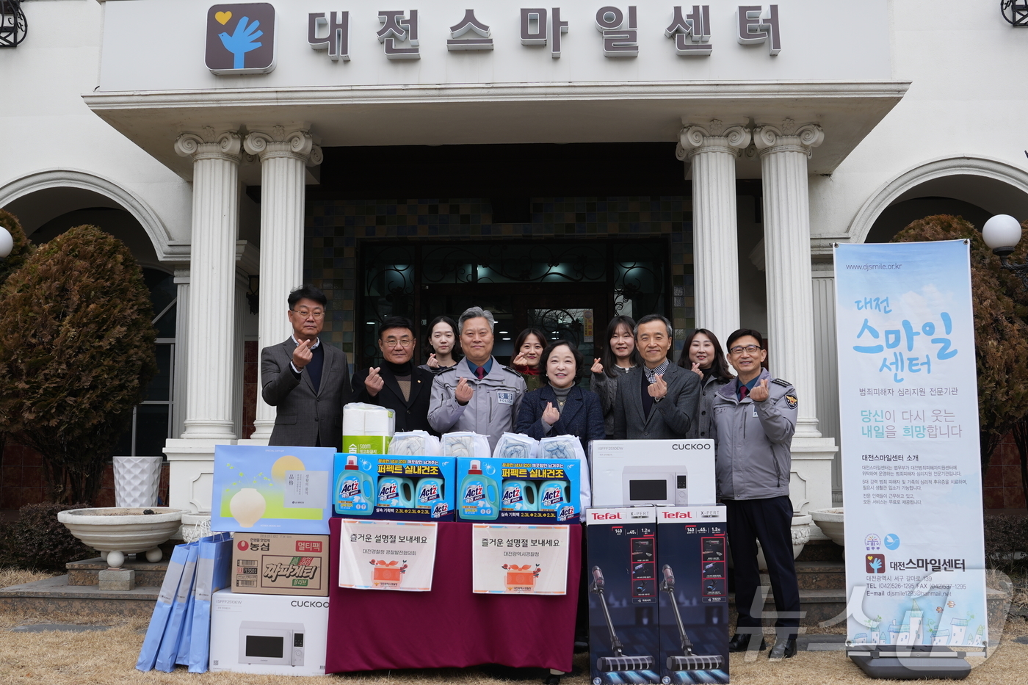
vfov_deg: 36.9
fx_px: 1028
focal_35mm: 36
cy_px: 342
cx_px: 514
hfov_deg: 53.1
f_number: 6.3
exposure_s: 1/114
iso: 100
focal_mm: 24
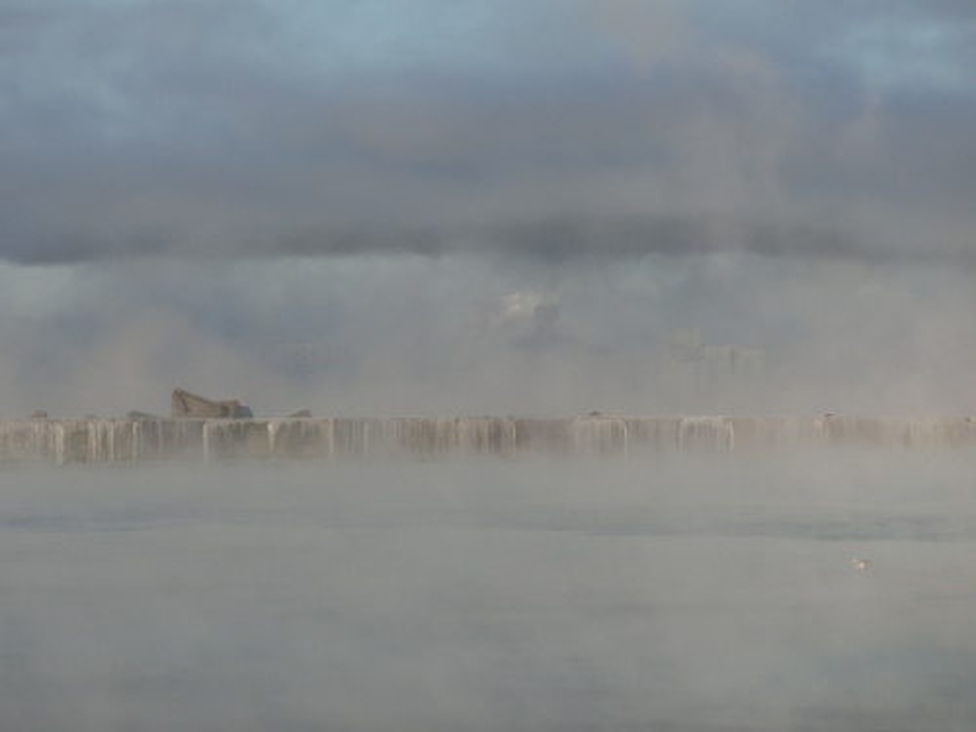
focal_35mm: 166
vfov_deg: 8.9
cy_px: 366
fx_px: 4680
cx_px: 488
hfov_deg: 11.9
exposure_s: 1/250
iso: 80
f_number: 5.8
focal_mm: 29.39
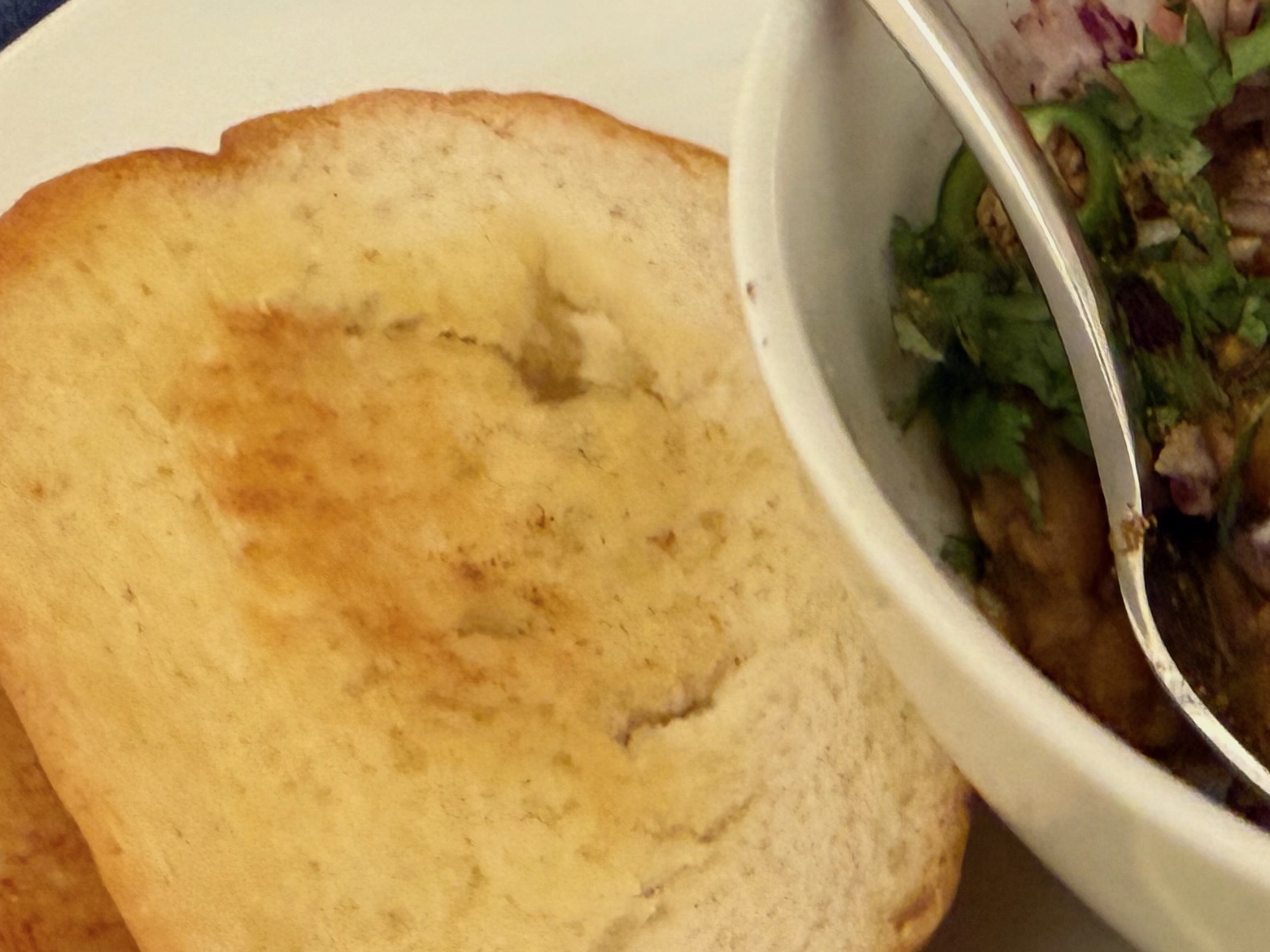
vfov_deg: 23.6
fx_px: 2275
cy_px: 593
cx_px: 1104
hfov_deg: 30.1
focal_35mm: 62
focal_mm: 2.22
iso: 500
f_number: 2.2
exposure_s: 1/60
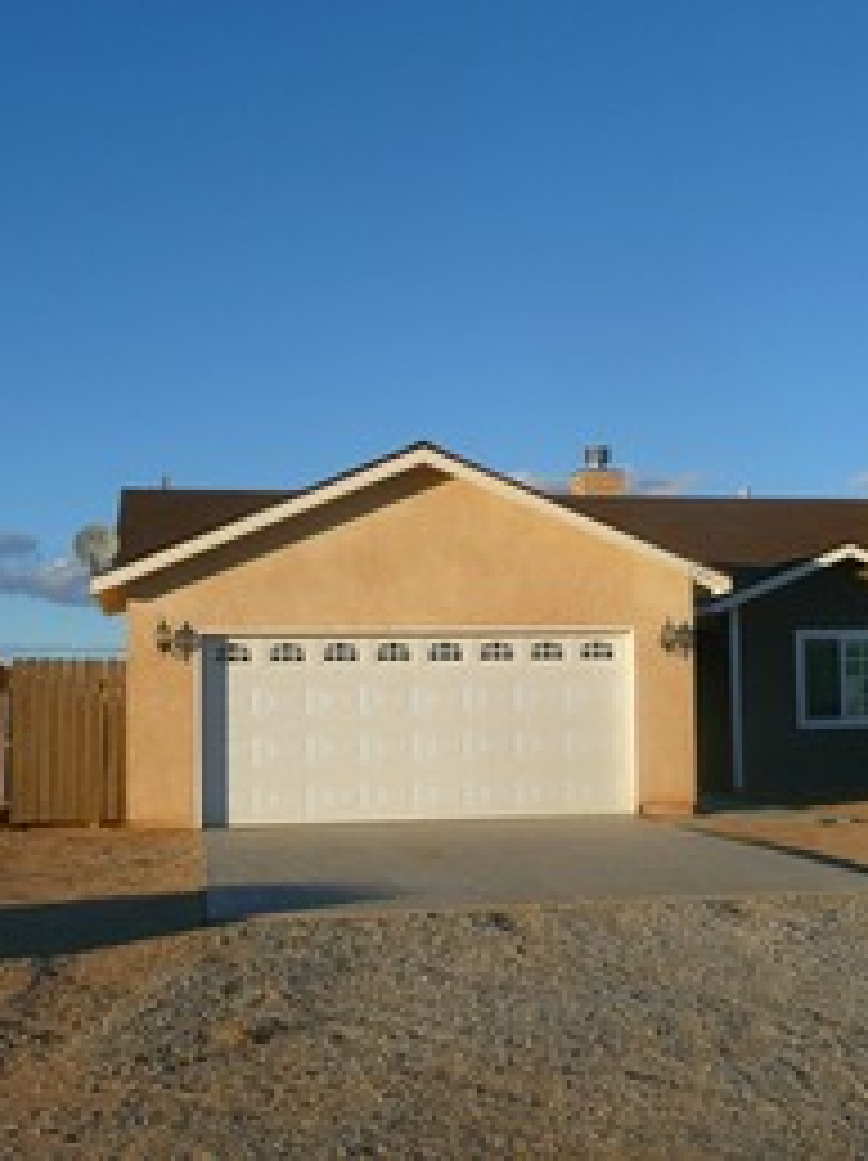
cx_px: 594
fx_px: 1708
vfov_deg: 37.5
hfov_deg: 28.3
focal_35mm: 51
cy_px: 580
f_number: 3.8
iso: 100
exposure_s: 1/800
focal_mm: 6.2
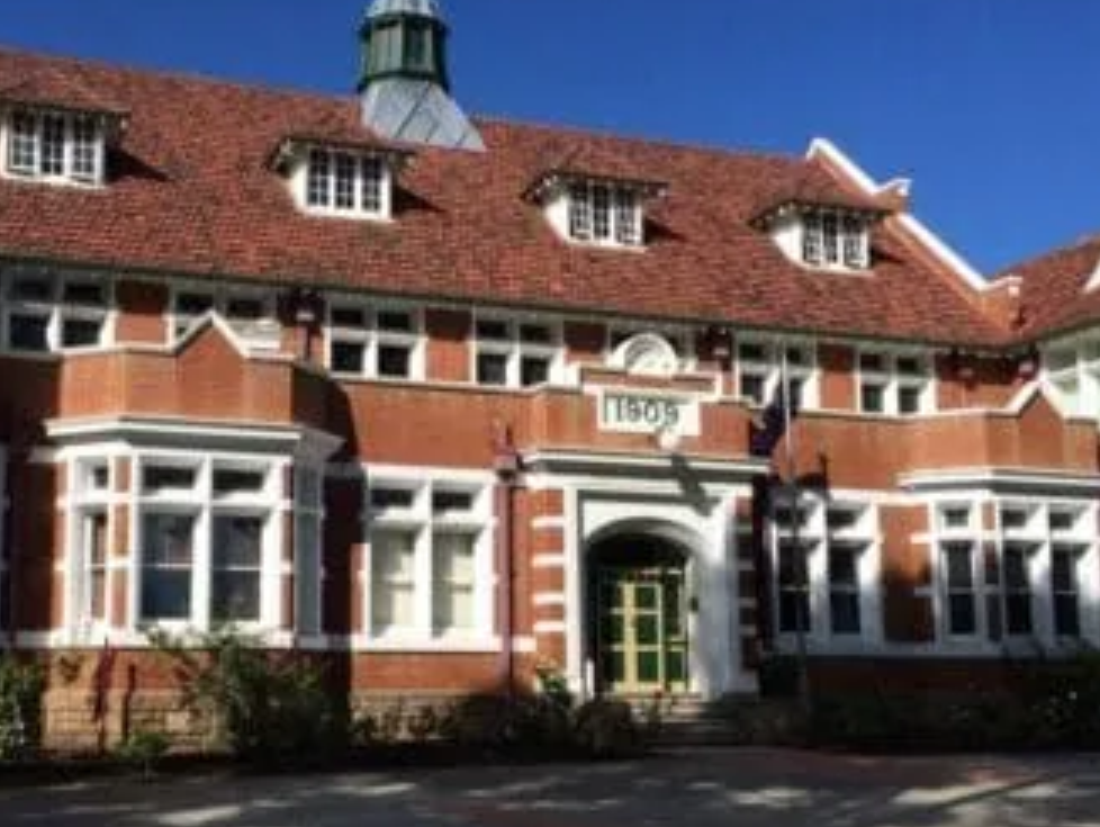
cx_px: 381
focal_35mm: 46
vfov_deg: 31.5
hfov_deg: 40.8
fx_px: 1463
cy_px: 474
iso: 40
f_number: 2.2
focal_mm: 4.12
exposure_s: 1/3425
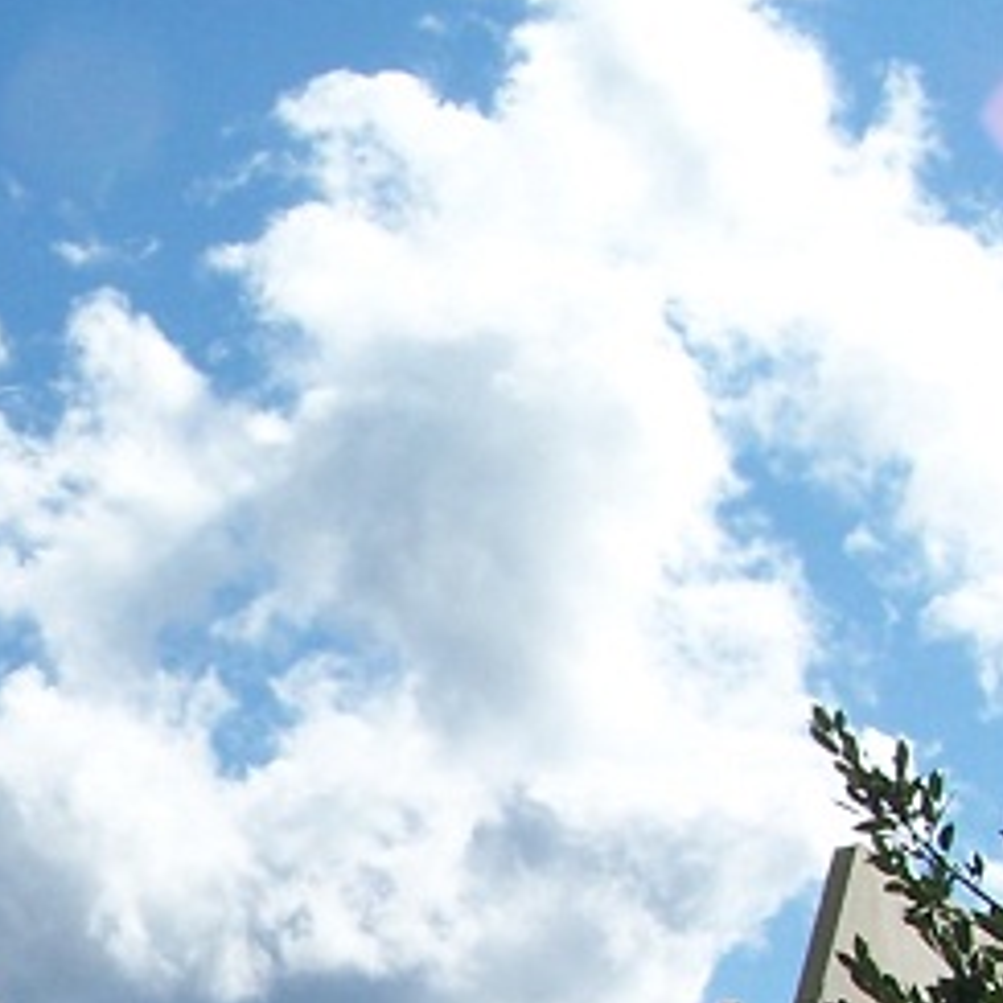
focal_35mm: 110
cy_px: 1069
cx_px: -107
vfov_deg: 15.5
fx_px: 3606
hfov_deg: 15.4
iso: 80
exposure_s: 1/750
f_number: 5.6
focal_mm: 6.3
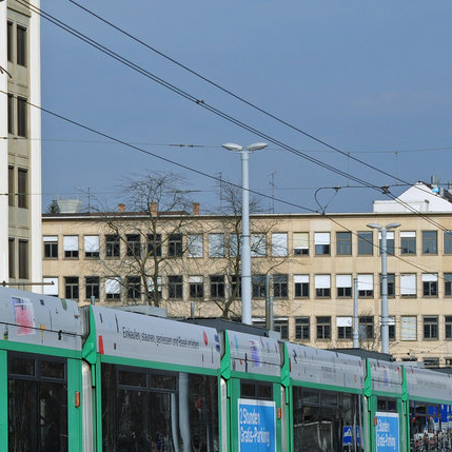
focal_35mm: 185
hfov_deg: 9.4
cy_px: 278
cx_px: 30
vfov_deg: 9.5
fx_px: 2733
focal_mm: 52
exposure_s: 1/1000
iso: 400
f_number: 9
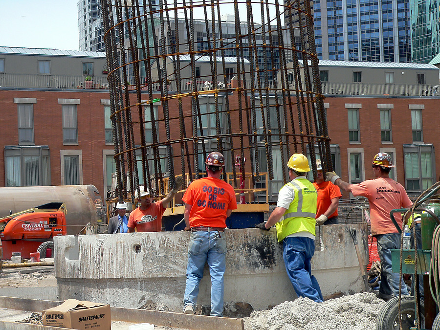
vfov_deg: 17.6
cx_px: 220
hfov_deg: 23.3
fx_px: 1068
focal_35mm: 84
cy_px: 165
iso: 80
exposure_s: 1/640
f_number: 3.7
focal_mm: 14
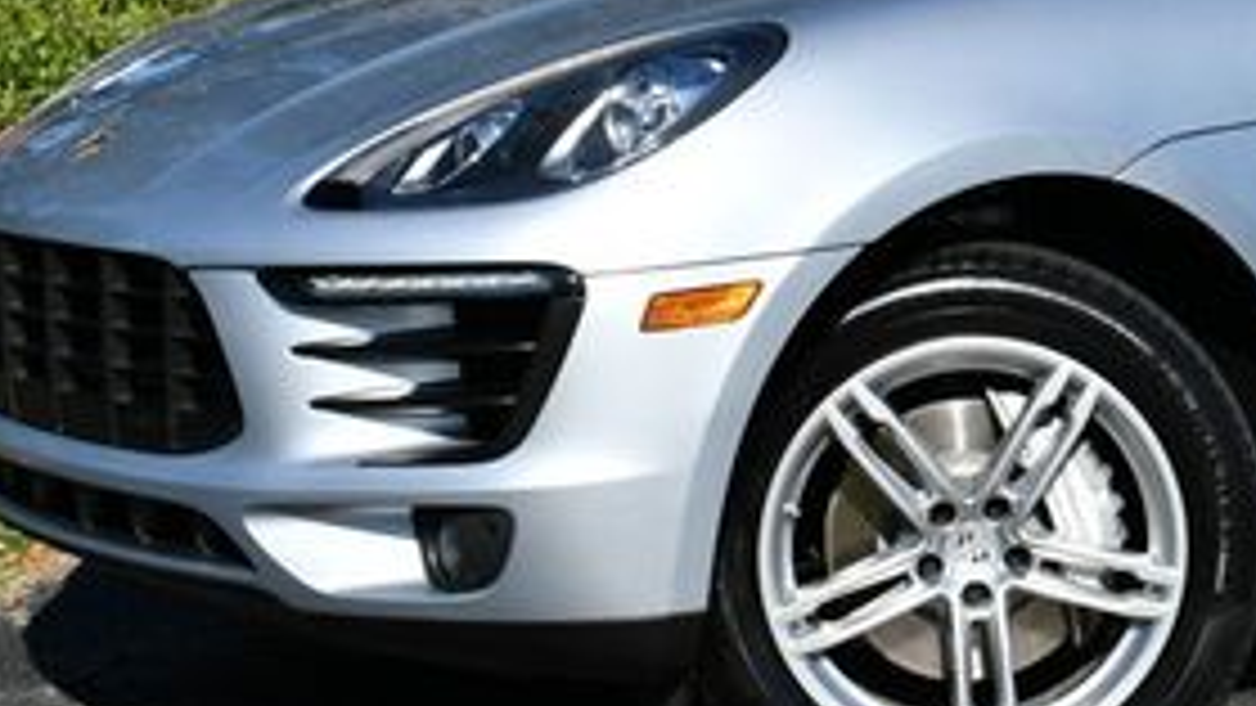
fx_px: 3531
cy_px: -67
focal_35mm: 106
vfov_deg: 11.3
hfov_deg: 19.6
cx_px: 1251
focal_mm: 22
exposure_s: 1/320
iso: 100
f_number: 9
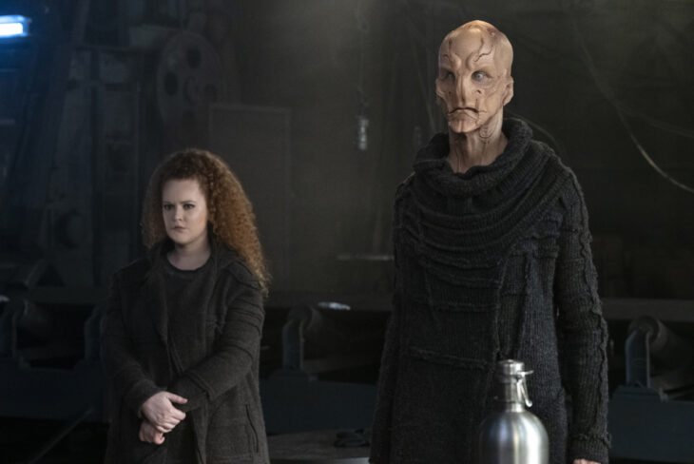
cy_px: 232
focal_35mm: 103
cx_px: 347
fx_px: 1987
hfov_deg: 19.8
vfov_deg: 13.3
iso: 6400
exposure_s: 1/125
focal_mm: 103
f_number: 6.3
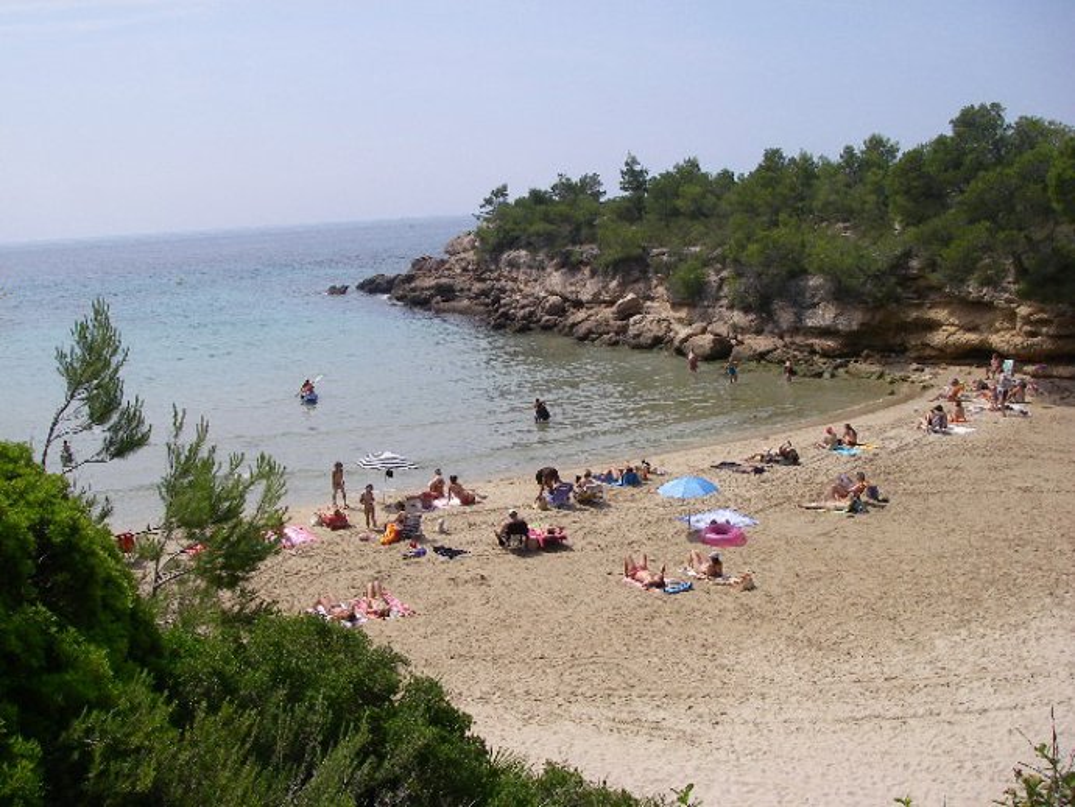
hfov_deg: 49.0
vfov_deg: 37.7
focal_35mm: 38
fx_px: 1181
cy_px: 404
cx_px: 538
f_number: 6.6
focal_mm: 6.3
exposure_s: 1/320
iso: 64
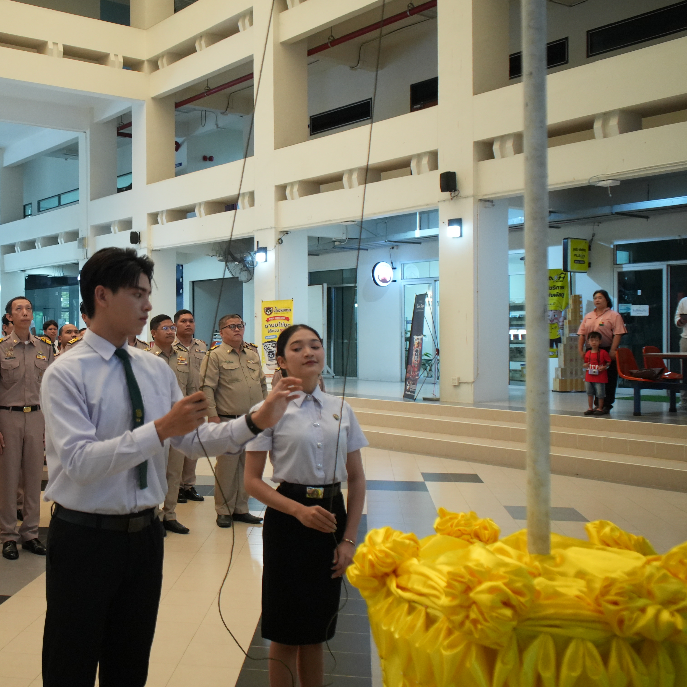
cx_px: 193
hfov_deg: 41.9
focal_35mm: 39
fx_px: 876
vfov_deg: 42.8
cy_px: 338
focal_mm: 30
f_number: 4
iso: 4000
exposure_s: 1/160
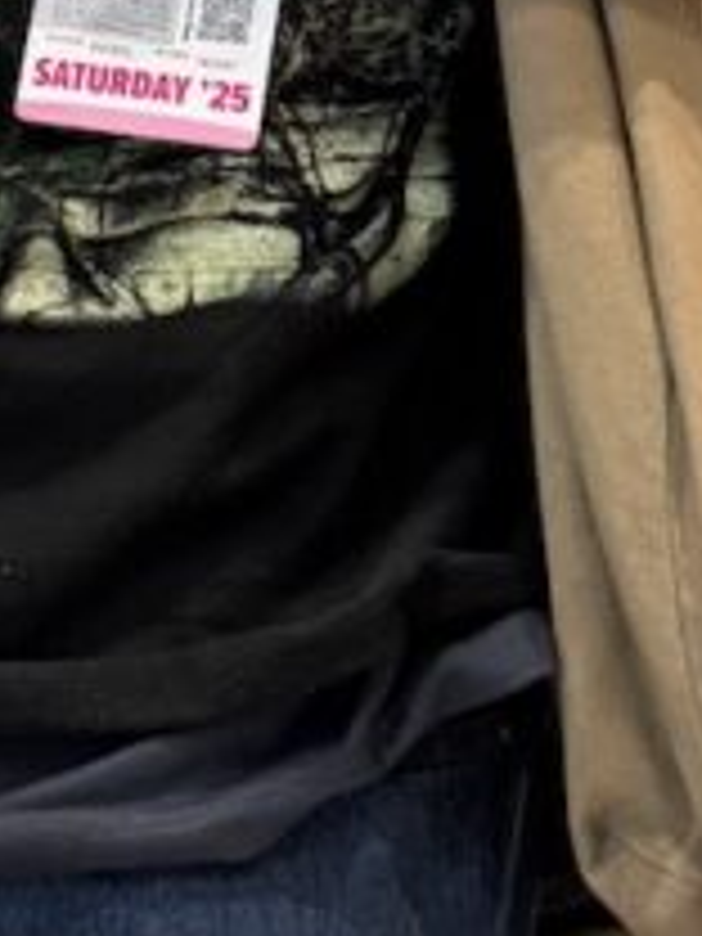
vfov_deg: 15.8
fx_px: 3191
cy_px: -279
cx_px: 63
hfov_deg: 12.5
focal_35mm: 118
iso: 400
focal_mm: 6.76
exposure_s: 1/60
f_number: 1.78
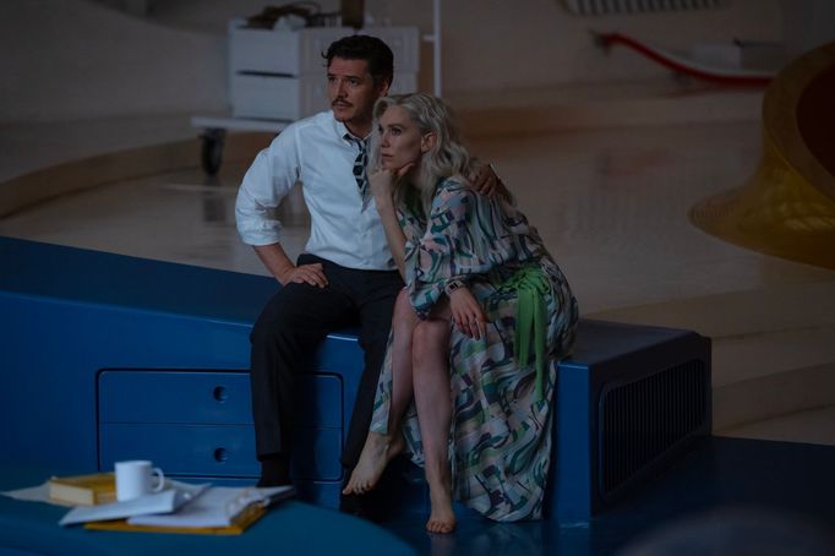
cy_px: 278
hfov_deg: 12.8
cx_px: 418
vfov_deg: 8.6
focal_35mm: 160
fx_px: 3709
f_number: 3.5
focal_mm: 160
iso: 2500
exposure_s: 1/160
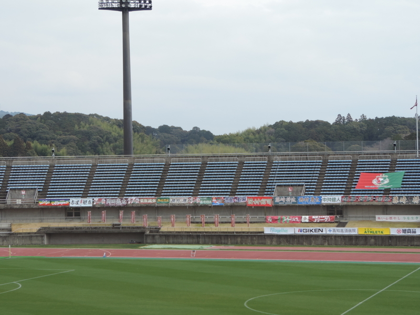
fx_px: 1031
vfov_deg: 17.4
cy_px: 158
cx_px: 210
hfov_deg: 23.0
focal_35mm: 85
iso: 80
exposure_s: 1/400
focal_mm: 15.1
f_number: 4
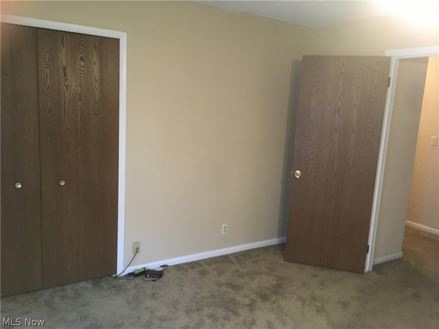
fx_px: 368
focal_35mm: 29
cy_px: 164
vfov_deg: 48.2
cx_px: 220
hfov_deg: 61.7
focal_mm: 4.15
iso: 200
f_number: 2.2
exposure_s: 1/15
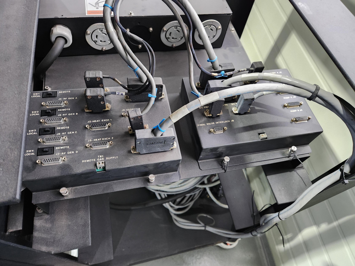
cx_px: 178
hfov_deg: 73.9
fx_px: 236
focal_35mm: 23
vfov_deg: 58.9
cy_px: 133
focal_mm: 5.4
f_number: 1.8
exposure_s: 1/60
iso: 800
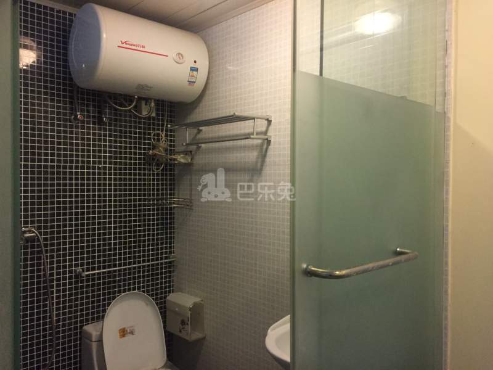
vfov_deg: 48.2
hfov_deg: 61.7
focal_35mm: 29
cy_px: 185
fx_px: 413
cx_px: 246
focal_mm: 4.15
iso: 250
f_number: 2.2
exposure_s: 1/25
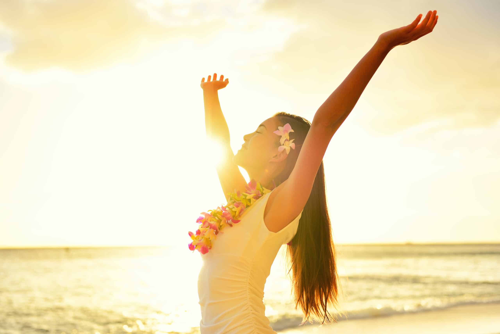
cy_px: 167
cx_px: 250
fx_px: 917
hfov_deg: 30.5
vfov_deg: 20.6
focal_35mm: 66
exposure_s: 1/800
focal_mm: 66
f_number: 3.5
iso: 100
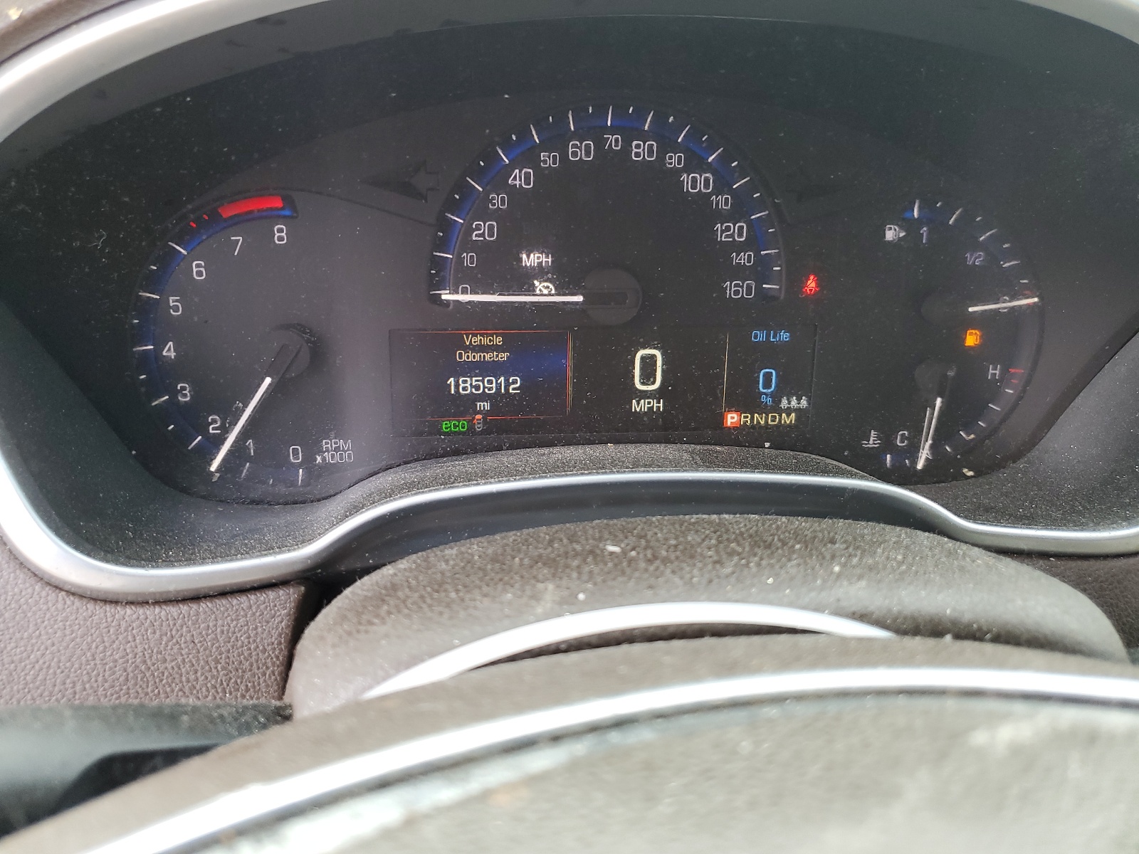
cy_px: 427
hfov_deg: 67.3
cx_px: 570
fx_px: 856
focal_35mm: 26
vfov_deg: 53.1
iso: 64
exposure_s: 1/120
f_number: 1.5
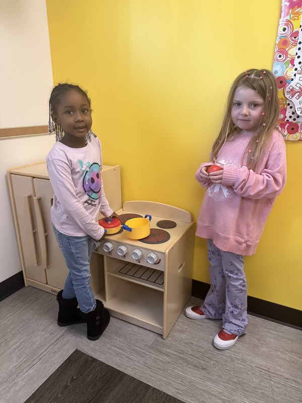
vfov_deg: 71.6
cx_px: 151
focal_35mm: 24
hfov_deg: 56.8
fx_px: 279
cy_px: 202
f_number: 1.78
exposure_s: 1/60
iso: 500
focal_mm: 6.76
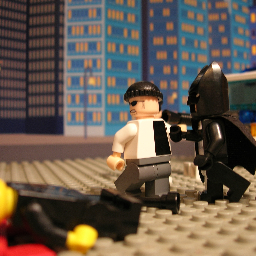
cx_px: 150
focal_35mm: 49
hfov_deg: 34.6
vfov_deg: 34.7
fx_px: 410
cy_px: 120
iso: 65
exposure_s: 1/3.9
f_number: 2.8
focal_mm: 7.8
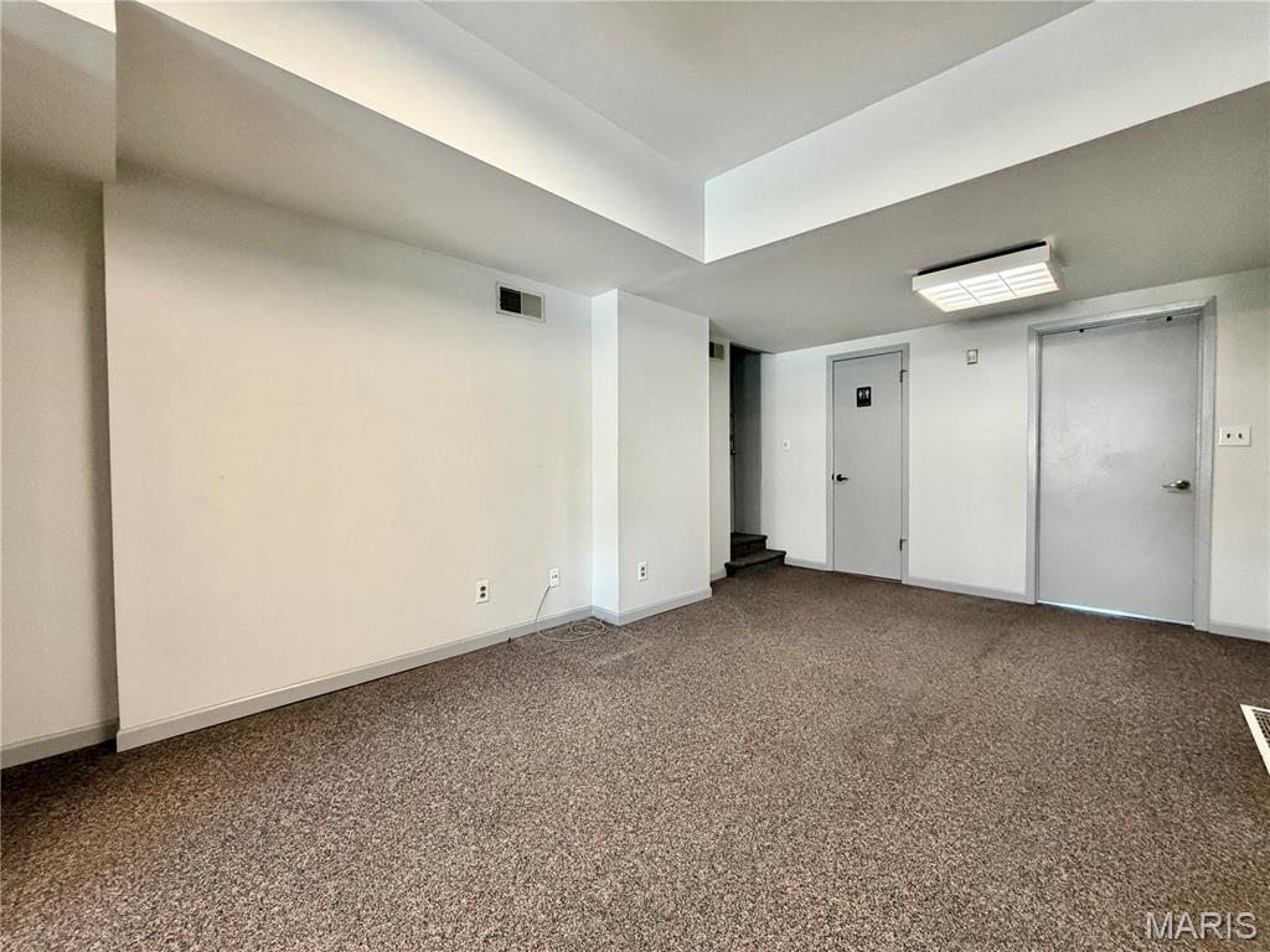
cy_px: 476
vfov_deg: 85.7
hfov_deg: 102.1
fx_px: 514
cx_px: 635
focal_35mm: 14
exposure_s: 1/60
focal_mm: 2.22
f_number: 2.2
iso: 400
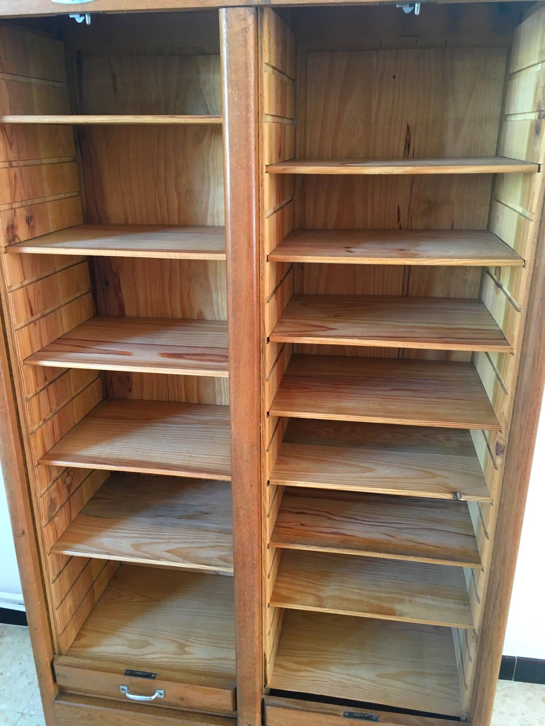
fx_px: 609
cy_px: 363
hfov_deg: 48.2
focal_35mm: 29
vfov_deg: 61.7
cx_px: 272
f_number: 2.2
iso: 125
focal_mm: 4.15
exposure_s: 1/33
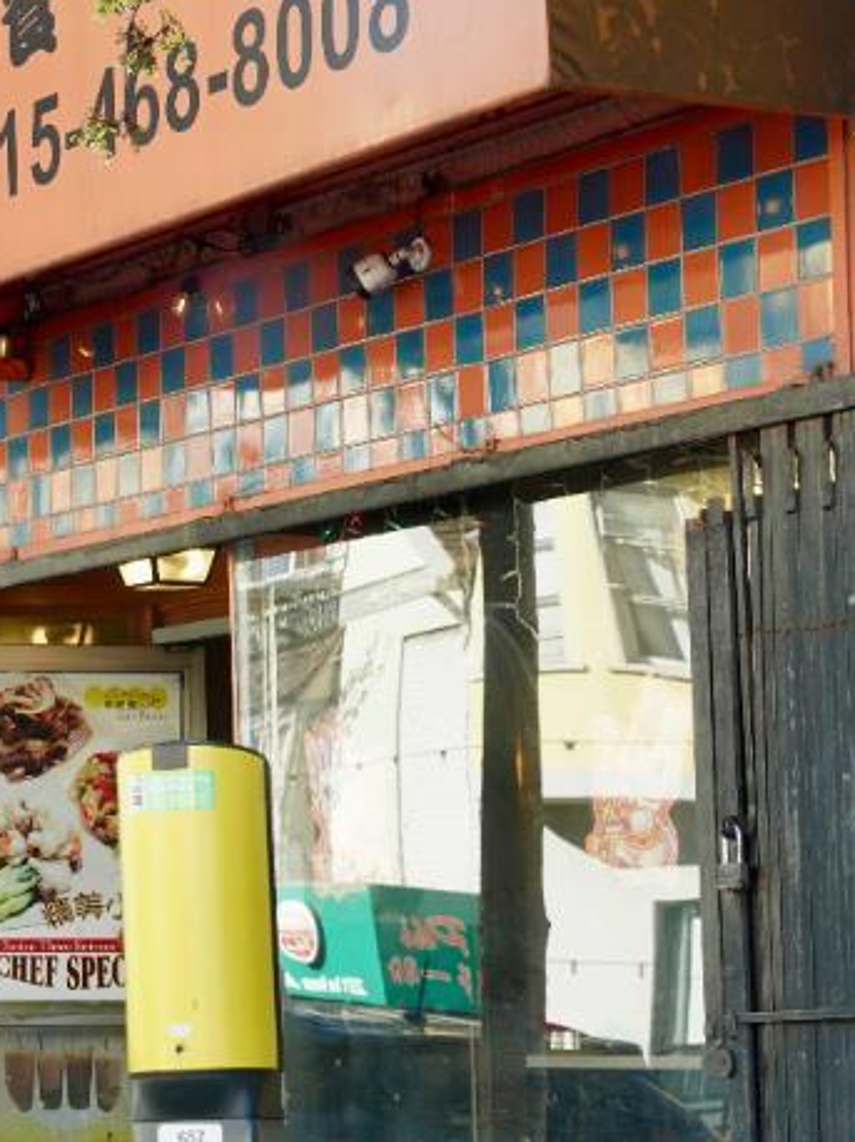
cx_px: -299
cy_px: 661
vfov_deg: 15.6
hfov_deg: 11.4
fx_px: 4153
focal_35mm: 126
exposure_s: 1/100
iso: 320
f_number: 6.3
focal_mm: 40
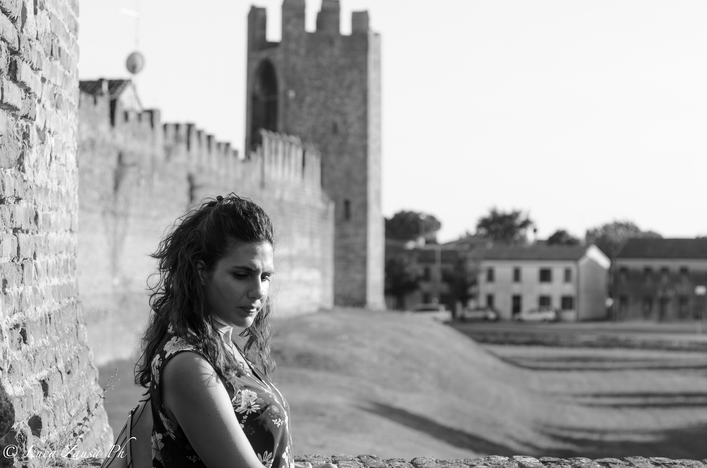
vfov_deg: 14.0
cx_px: 354
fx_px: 1911
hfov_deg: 21.0
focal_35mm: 98
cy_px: 234
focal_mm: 65
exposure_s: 1/320
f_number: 4.5
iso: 100
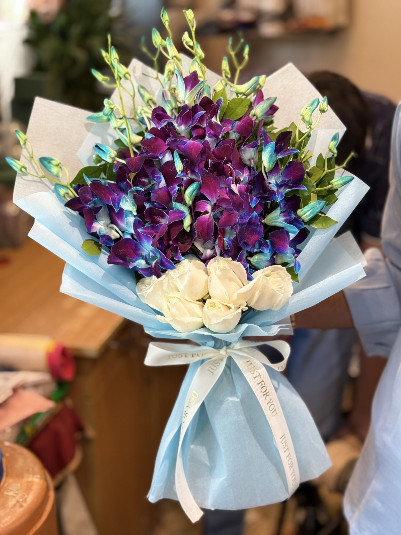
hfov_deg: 30.3
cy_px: 268
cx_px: 200
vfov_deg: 39.7
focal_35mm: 48
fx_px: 741
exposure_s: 1/50
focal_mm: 6.76
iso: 64
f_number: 1.78
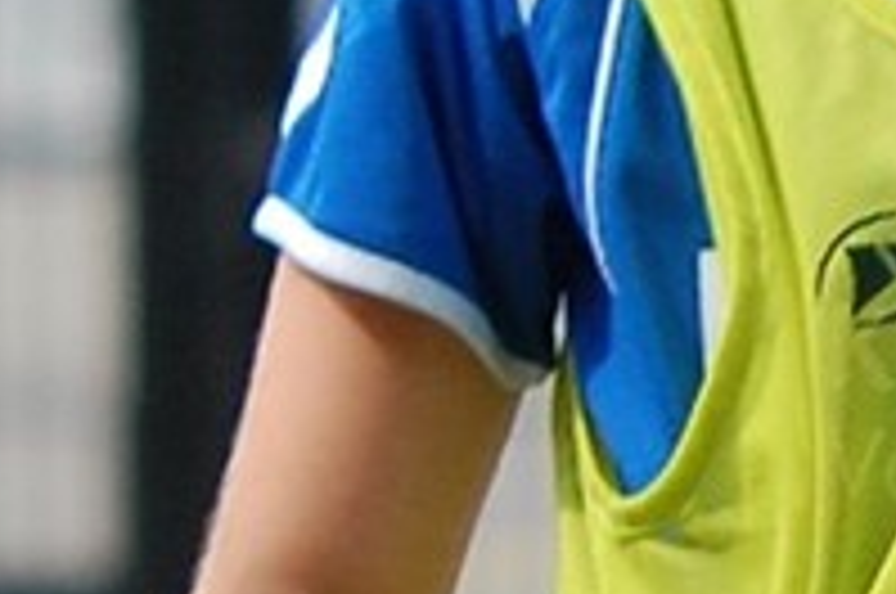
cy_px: 68
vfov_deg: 1.0
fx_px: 33585
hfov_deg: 1.5
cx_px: -144
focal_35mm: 1352
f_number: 5.6
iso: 400
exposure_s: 1/1000
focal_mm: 175
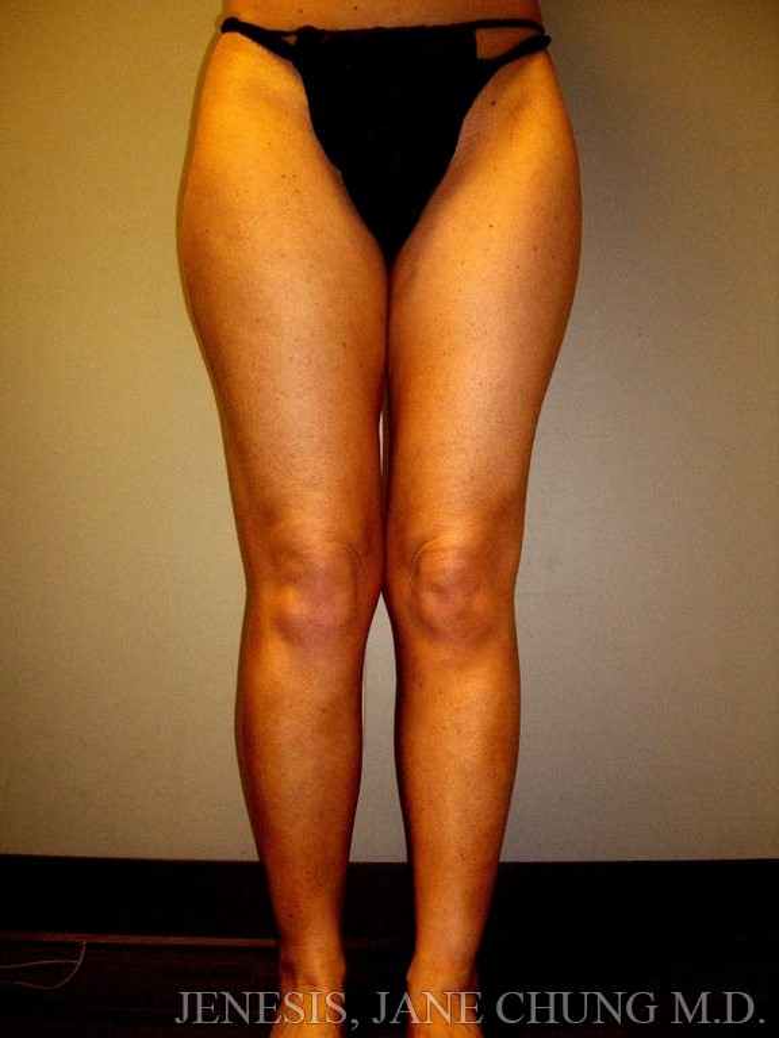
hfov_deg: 37.7
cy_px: 519
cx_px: 390
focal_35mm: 38
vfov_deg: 49.0
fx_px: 1140
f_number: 2.8
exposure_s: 1/40
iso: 400
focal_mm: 7.9
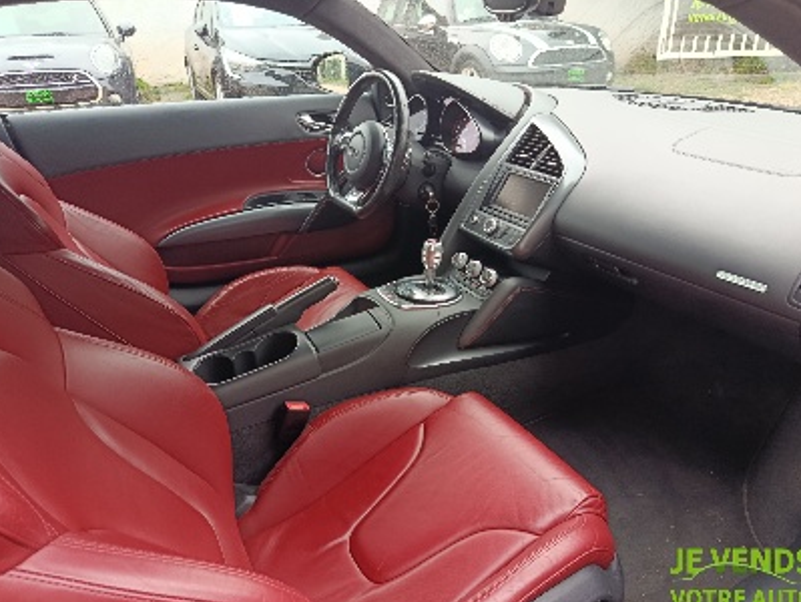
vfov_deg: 54.9
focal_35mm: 25
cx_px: 408
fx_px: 579
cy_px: 311
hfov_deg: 69.3
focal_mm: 5.24
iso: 416
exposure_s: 1/100
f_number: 1.7
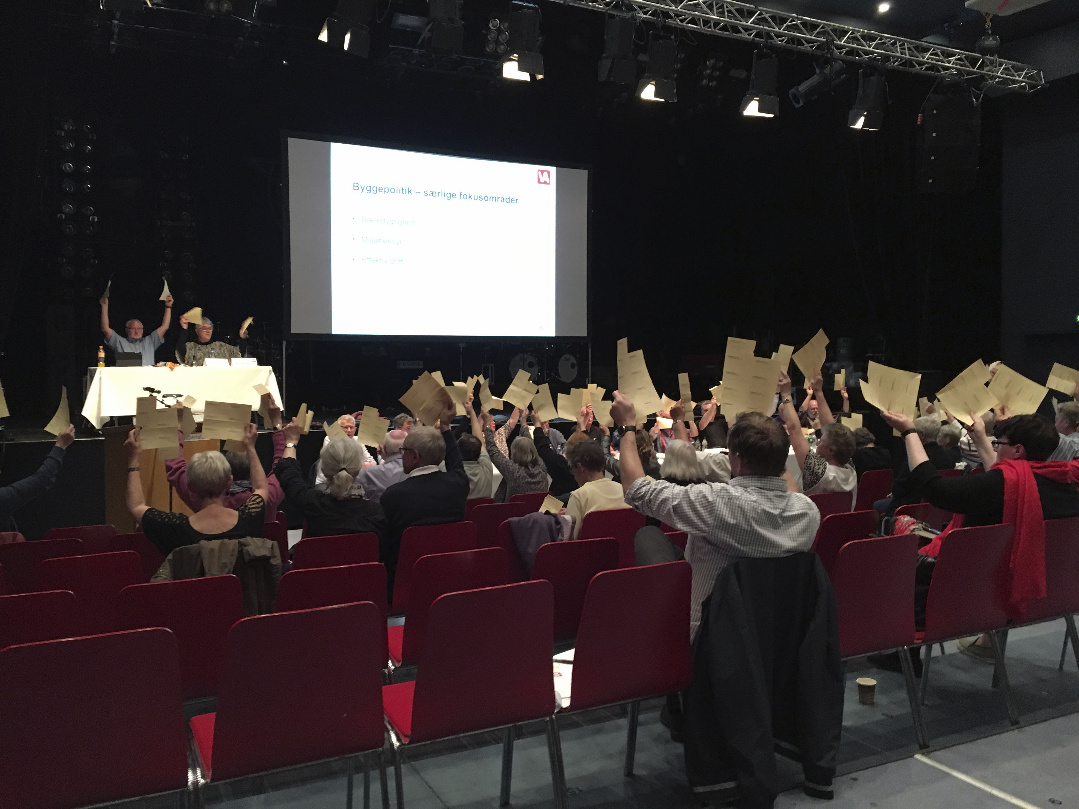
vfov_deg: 48.2
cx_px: 540
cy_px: 404
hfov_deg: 61.7
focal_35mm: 29
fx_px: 904
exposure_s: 1/17
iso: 200
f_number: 2.2
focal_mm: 4.15
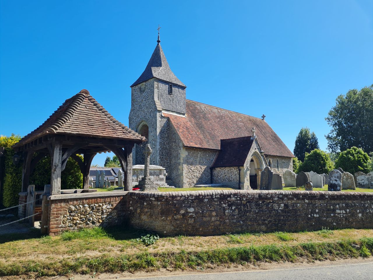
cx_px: 186
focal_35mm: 26
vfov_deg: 53.1
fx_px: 280
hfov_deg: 67.3
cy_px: 140
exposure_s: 1/1824
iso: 50
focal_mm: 5.4
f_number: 1.8
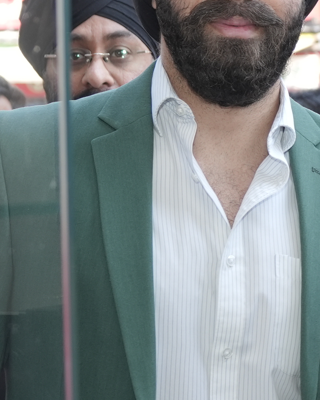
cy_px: 273
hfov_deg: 7.7
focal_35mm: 185
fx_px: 2190
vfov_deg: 10.4
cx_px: 813
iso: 320
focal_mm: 35
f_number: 4
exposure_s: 1/250
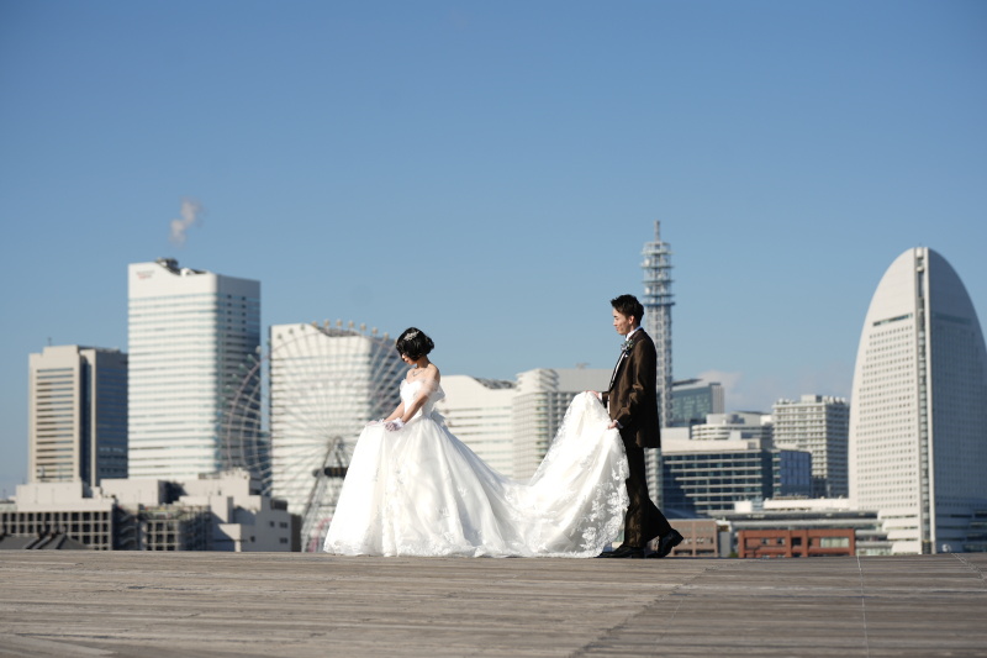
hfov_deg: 21.2
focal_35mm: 96
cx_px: 494
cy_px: 329
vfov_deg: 14.2
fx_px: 2631
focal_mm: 96
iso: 80
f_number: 4
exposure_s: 1/2000
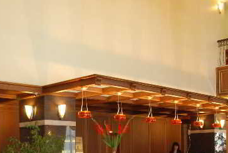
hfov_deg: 35.4
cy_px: 162
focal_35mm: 56
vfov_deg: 23.0
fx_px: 356
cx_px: 91
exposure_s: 1/2.5
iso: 100
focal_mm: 17
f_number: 8
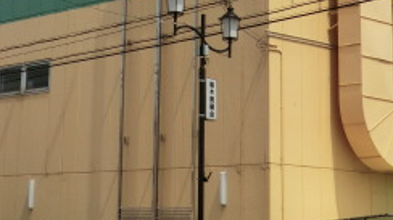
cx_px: 208
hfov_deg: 22.0
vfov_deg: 12.0
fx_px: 1010
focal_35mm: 97
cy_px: -82
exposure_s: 1/320
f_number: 8.4
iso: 80
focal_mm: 6.1
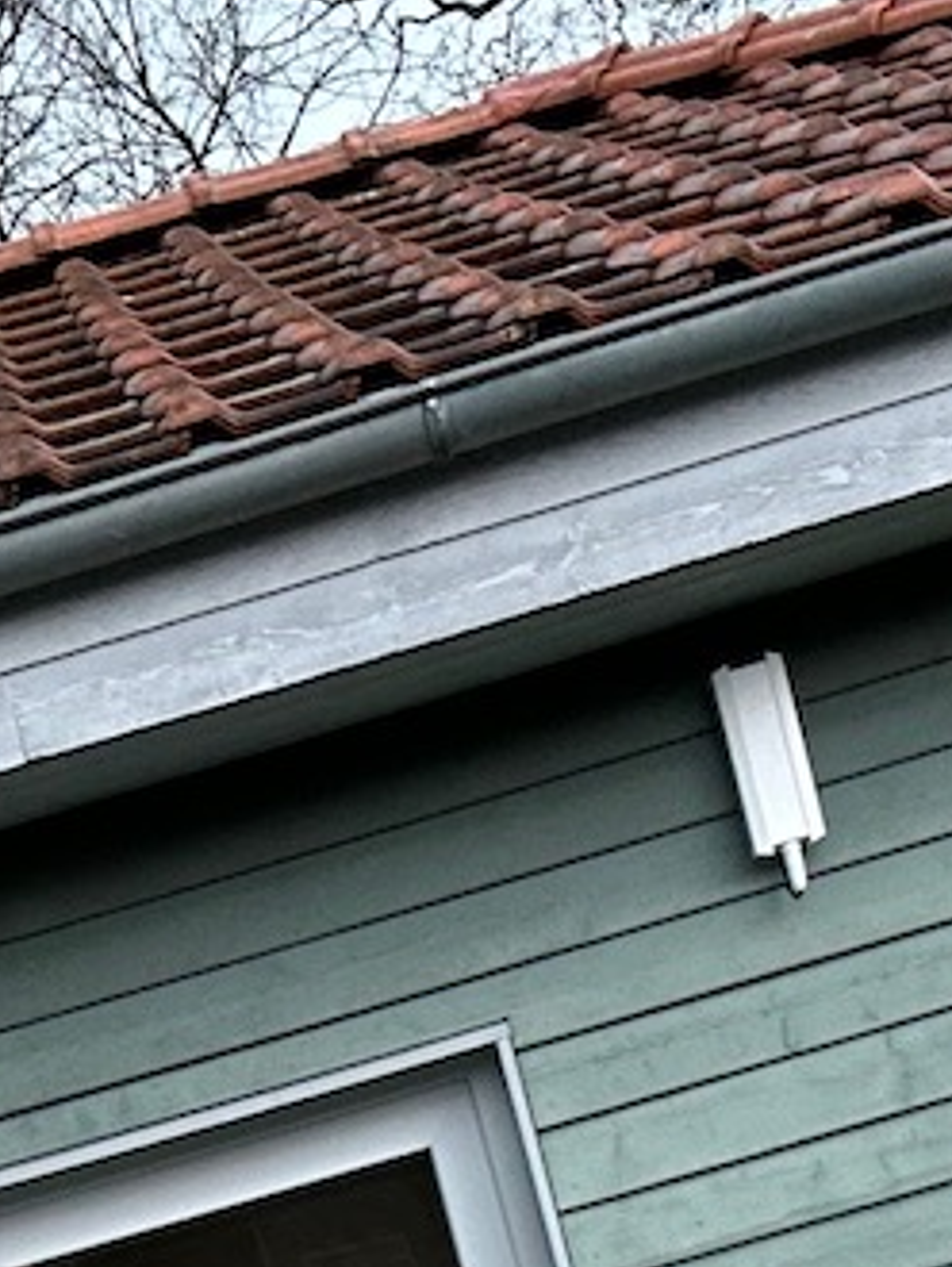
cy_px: 1816
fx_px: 3406
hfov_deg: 15.9
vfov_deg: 18.9
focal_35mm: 93
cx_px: 296
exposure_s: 1/108
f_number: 1.9
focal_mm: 2.69
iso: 80
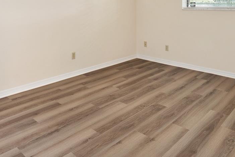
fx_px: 209
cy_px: 10
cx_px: 107
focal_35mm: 32
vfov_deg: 37.8
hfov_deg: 58.6
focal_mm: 14
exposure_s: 1.3
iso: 320
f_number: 7.1
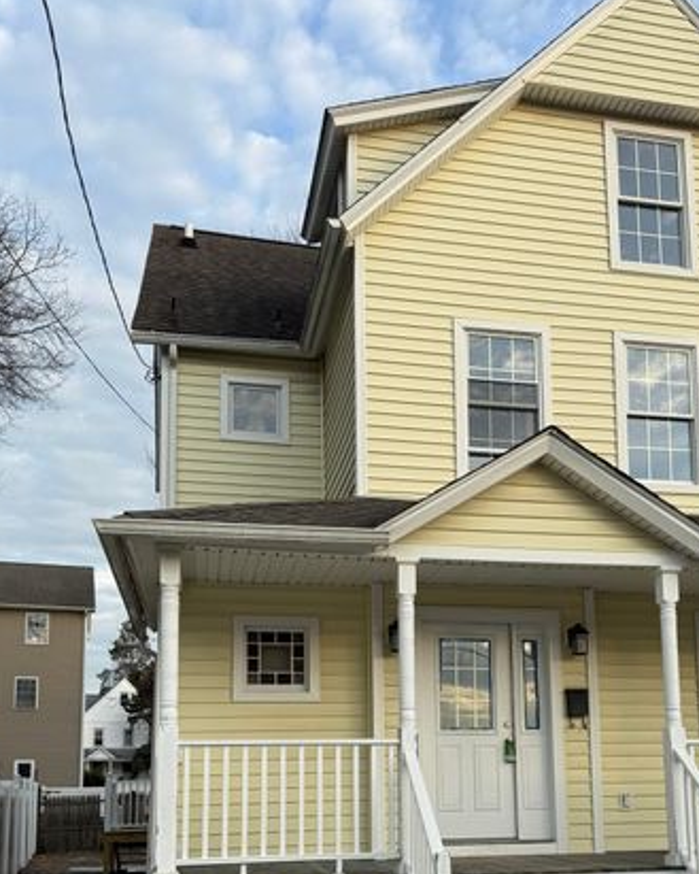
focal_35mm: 38
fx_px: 982
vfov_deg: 46.0
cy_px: 667
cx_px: 444
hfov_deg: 38.9
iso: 80
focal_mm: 6.76
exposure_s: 1/1174
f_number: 1.78
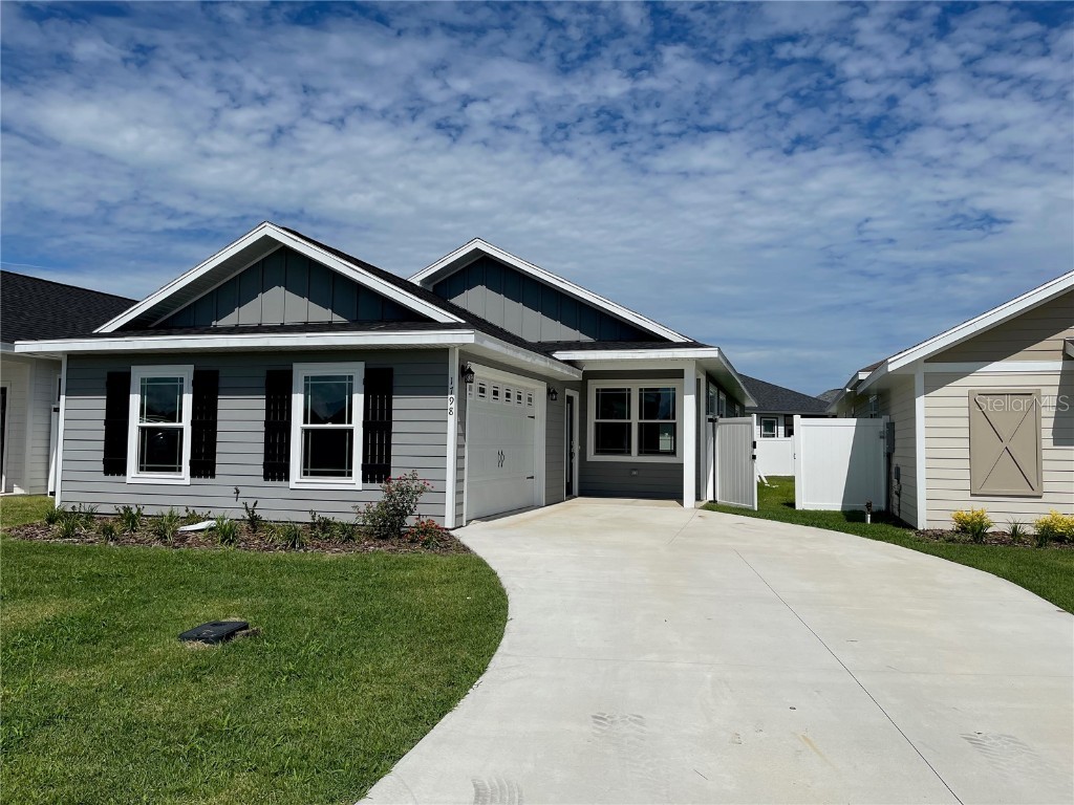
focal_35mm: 26
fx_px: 807
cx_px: 537
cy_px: 402
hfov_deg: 67.3
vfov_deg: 53.1
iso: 32
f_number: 1.6
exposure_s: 1/10000
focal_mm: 5.1
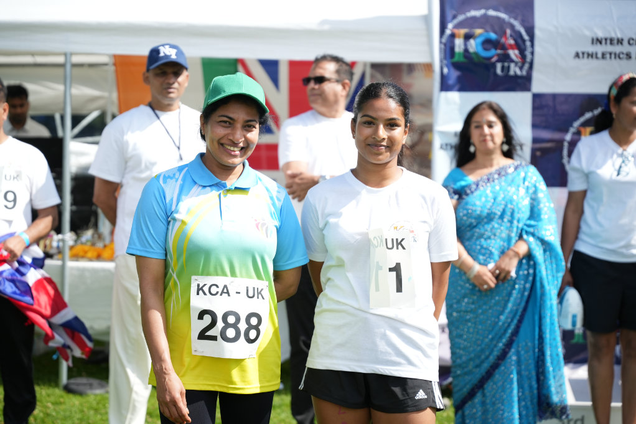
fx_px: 1150
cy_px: 212
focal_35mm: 65
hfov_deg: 30.9
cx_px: 318
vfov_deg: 20.9
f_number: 2.8
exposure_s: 1/4000
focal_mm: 65.1
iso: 400
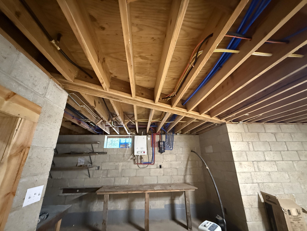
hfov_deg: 102.1
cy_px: 116
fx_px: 124
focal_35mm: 14
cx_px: 154
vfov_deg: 85.7
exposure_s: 1/40
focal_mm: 2.22
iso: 1600
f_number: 2.2
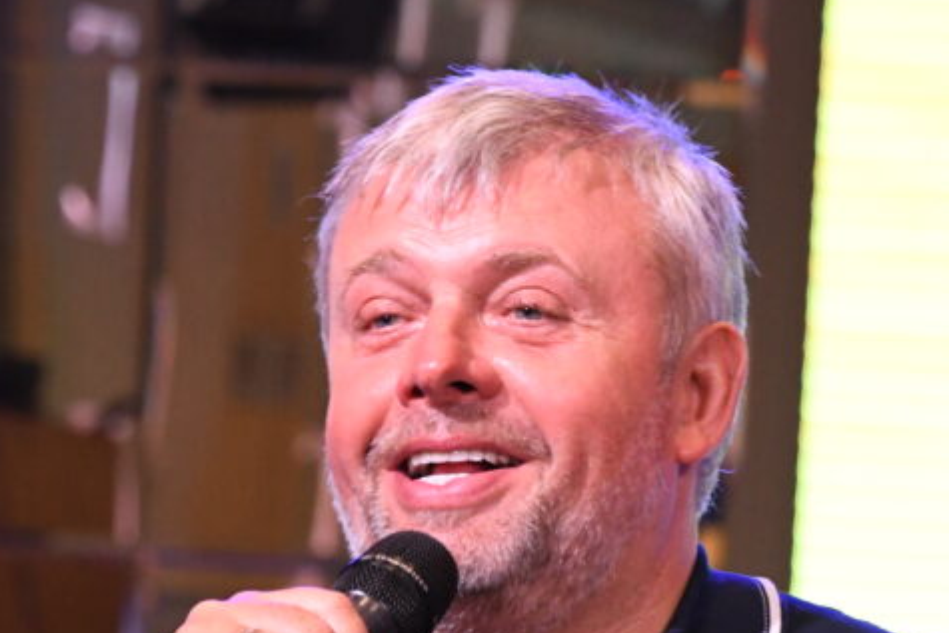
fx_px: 8068
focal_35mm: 306
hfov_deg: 6.7
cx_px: 525
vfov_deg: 4.5
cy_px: 560
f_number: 7.1
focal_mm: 95
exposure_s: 1/200
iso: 4000
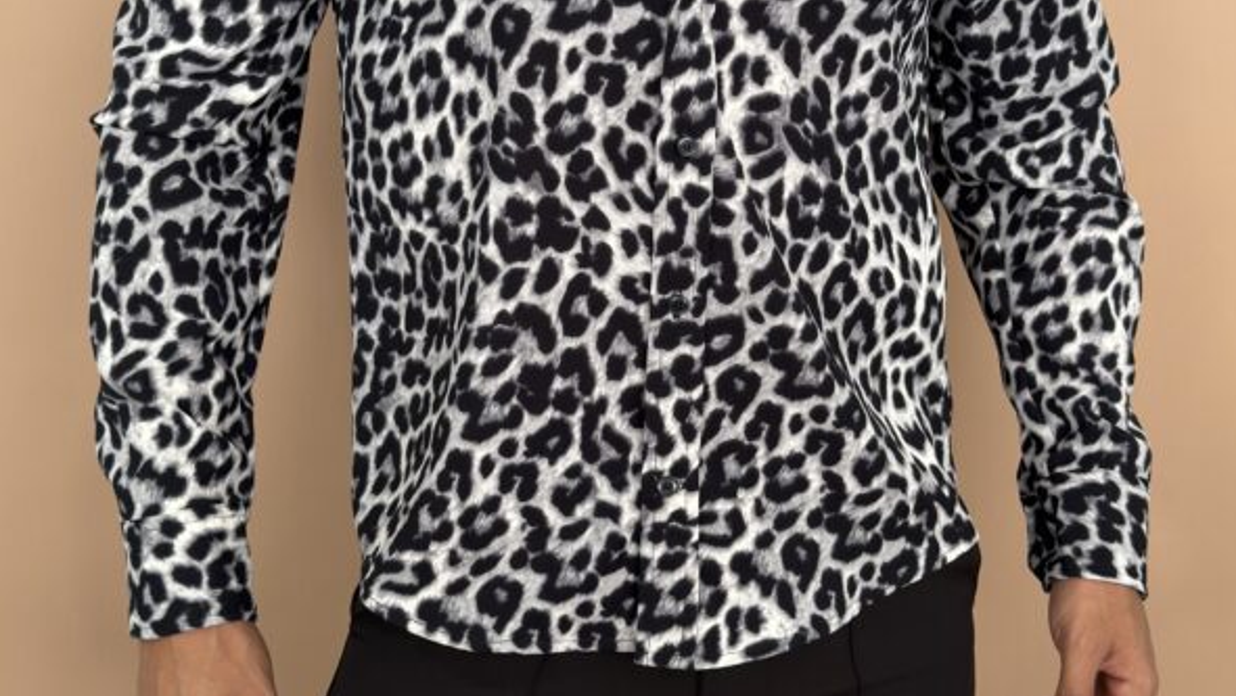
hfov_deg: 37.2
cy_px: 261
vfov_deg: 21.4
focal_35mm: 56
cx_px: 623
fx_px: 1836
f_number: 1.78
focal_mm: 6.76
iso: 100
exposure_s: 1/110
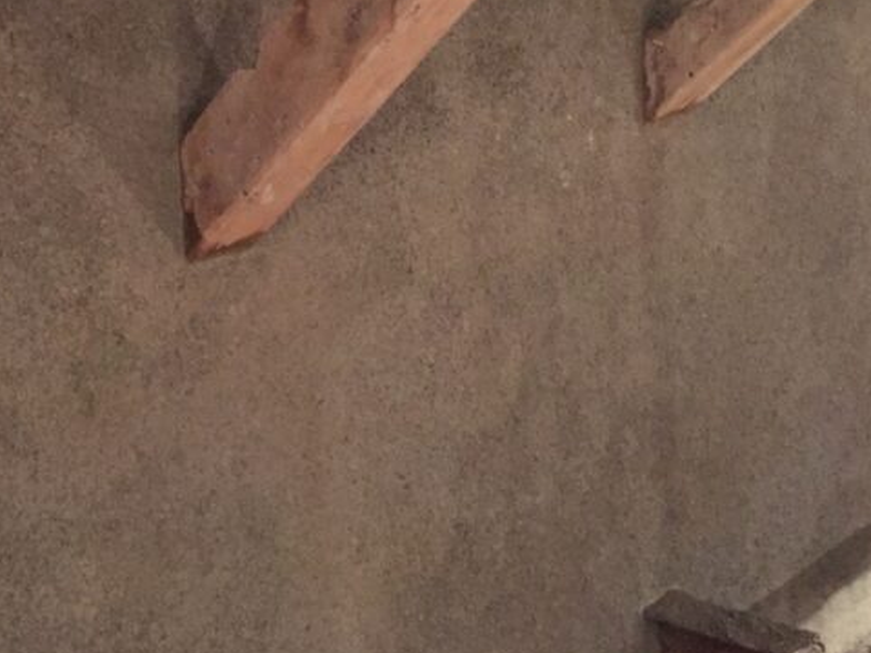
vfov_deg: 22.9
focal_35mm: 62
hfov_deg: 30.0
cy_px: 38
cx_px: 100
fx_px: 1560
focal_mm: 4.15
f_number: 2.2
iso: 640
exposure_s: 1/17
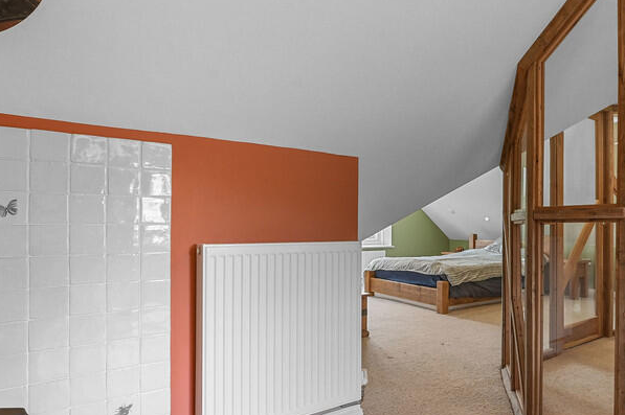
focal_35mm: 24
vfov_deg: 52.8
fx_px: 416
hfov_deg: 71.7
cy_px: 242
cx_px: 415
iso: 400
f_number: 8
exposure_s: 1/2.5
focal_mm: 14
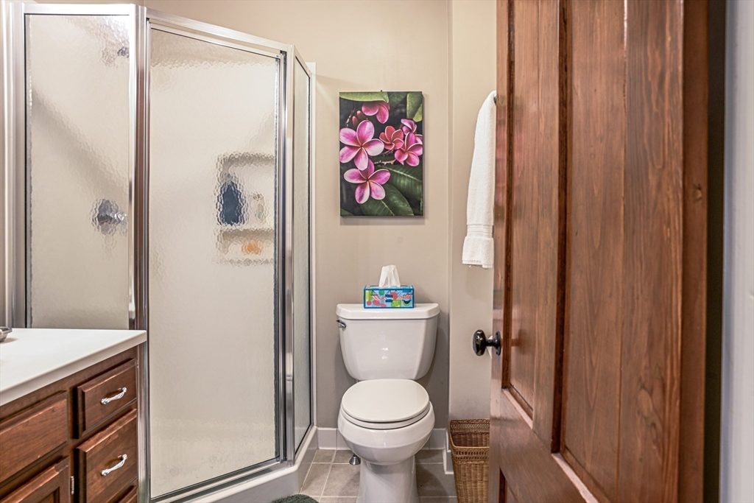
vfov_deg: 53.1
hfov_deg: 73.7
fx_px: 503
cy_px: 252
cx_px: 377
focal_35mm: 24
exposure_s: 1
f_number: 8
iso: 200
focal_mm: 24
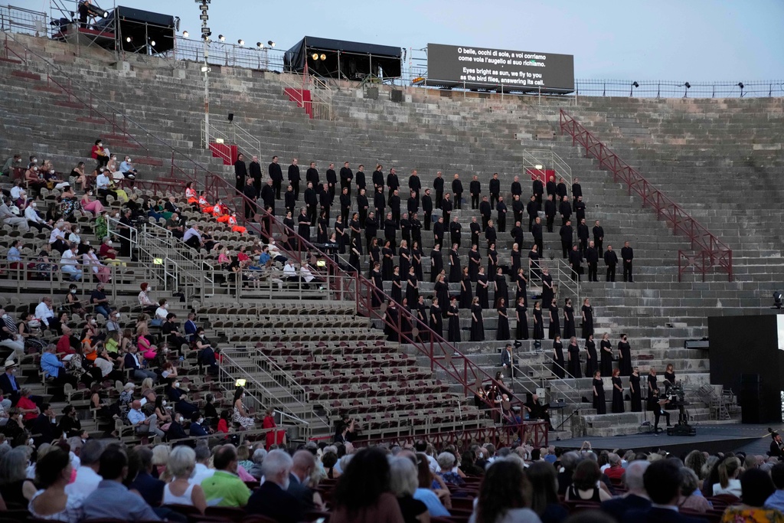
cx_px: 392
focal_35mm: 70
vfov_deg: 19.5
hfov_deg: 28.8
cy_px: 262
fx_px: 1525
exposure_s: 1/250
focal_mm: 70
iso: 4000
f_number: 2.8
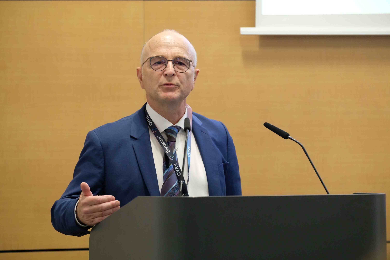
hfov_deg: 13.4
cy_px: 130
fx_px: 1656
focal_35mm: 153
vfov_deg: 9.0
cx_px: 195
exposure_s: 1/125
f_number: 2.8
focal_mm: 102.2
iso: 1600
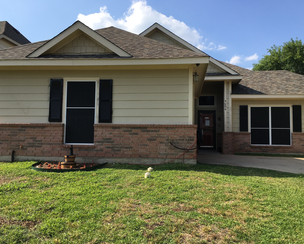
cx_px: 157
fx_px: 279
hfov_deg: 57.2
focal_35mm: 31
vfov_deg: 47.1
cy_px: 123
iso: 25
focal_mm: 4.15
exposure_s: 1/1083
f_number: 2.2
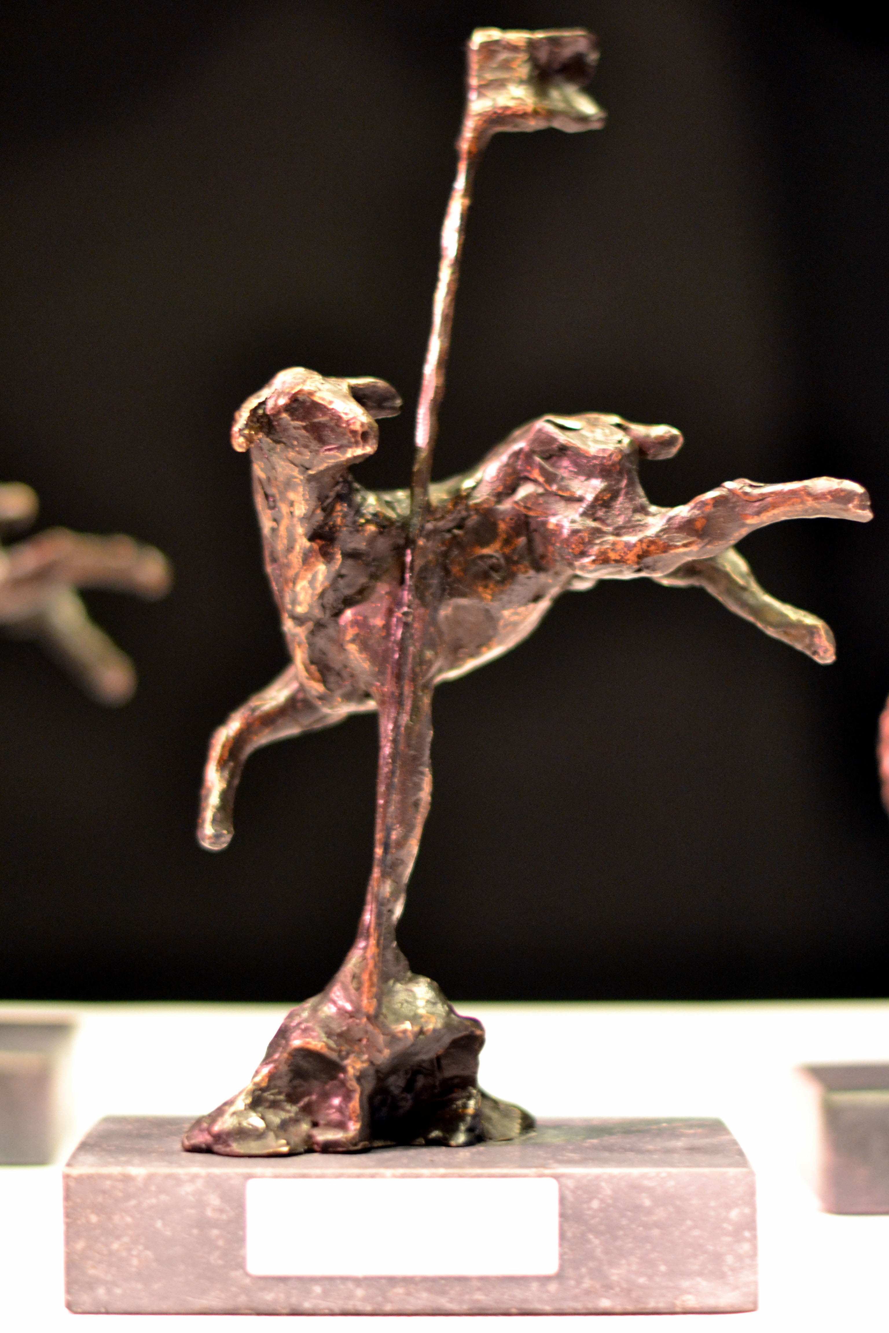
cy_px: 666
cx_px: 444
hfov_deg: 18.2
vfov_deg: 27.0
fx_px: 2778
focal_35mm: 75
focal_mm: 50
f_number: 1.4
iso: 1600
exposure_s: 1/20
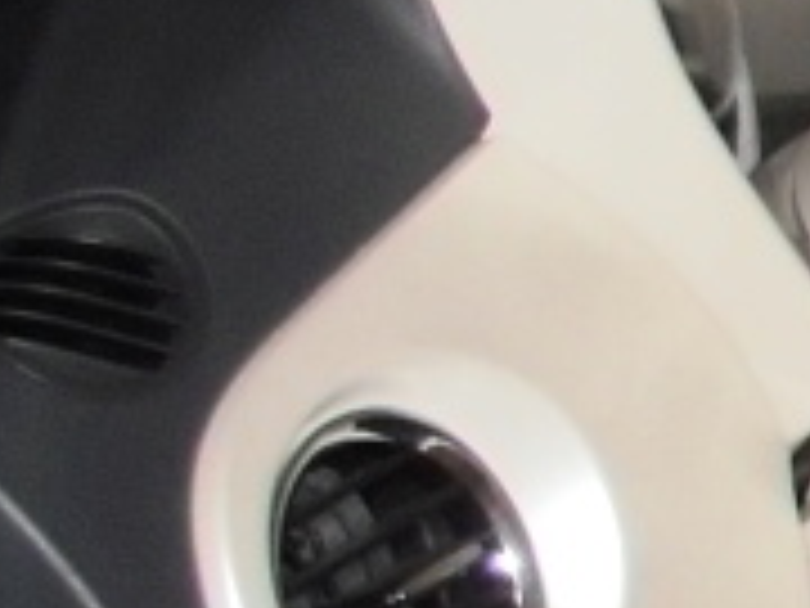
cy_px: 482
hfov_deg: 6.9
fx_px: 5920
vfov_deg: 5.9
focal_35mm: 253
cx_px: 2556
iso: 125
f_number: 3.5
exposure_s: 1/30
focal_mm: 6.7
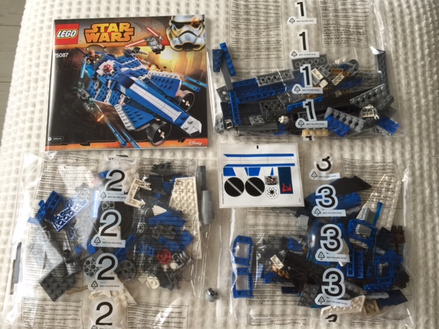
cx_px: 220
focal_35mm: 29
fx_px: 368
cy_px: 164
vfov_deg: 48.2
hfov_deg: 61.7
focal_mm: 4.15
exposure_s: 1/30
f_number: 2.2
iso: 32
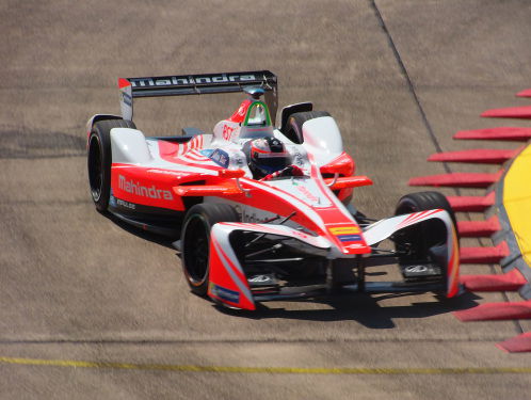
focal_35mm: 445
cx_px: 266
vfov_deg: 3.4
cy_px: 200
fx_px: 6836
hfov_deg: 4.4
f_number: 11.9
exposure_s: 1/200
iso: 100
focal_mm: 78.8
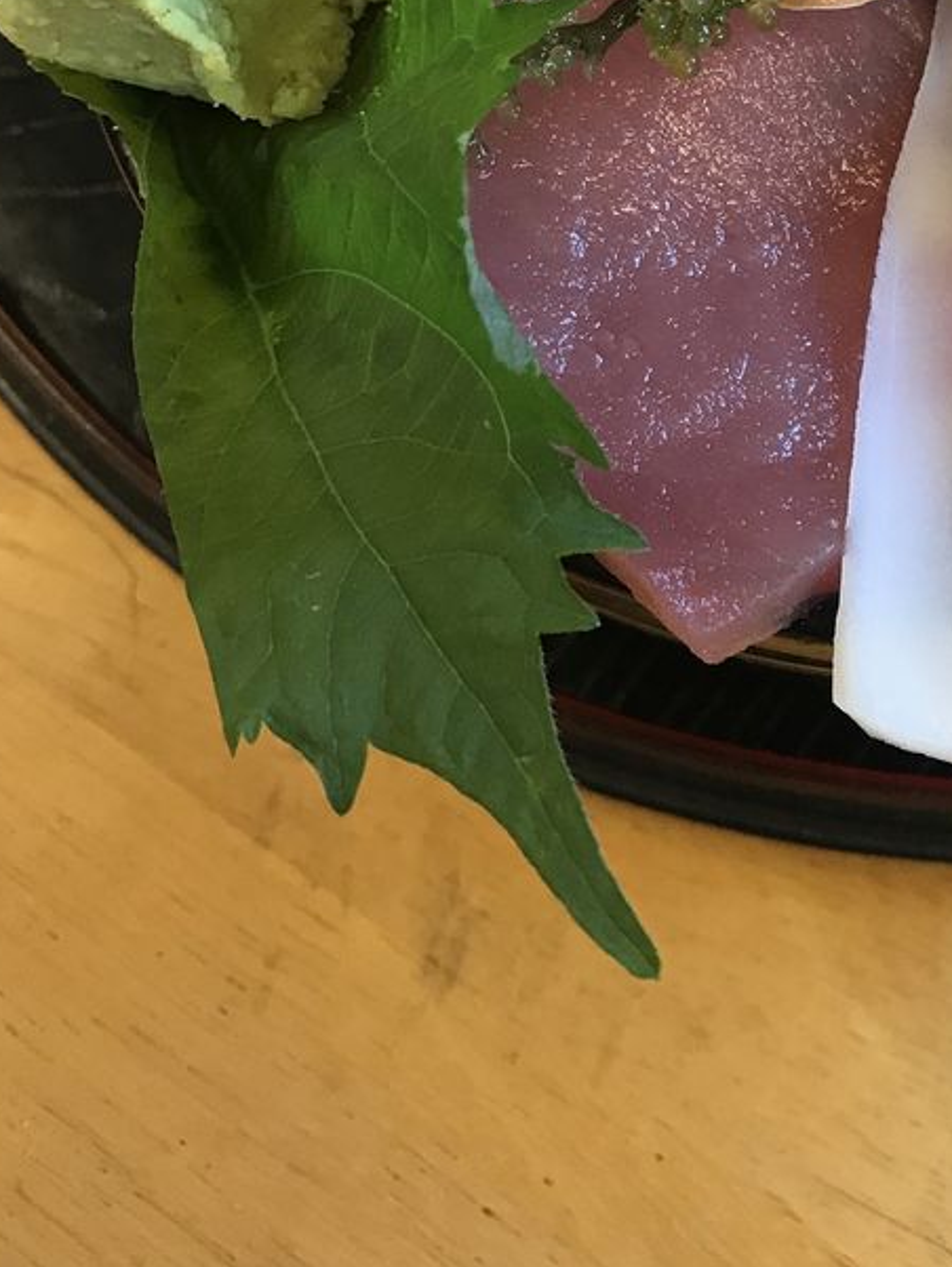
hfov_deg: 23.0
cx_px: 887
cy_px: -3
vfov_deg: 29.1
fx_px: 2272
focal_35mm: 62
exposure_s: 1/30
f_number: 1.8
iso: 32
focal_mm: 4
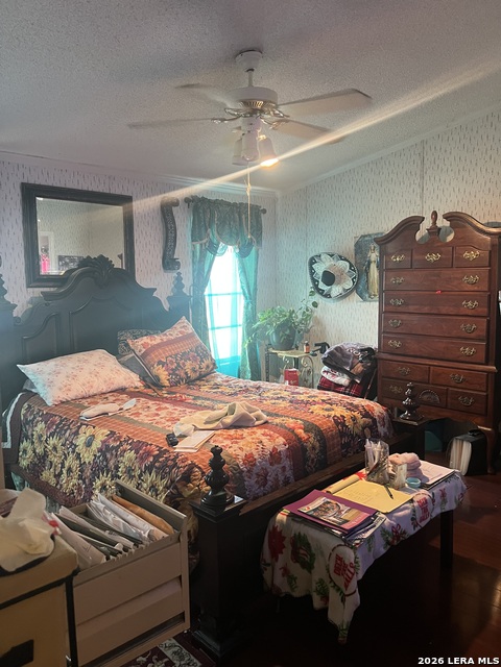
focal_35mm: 26
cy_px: 334
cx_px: 250
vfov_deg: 67.3
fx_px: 502
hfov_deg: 53.1
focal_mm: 5.7
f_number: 1.5
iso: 400
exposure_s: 1/60
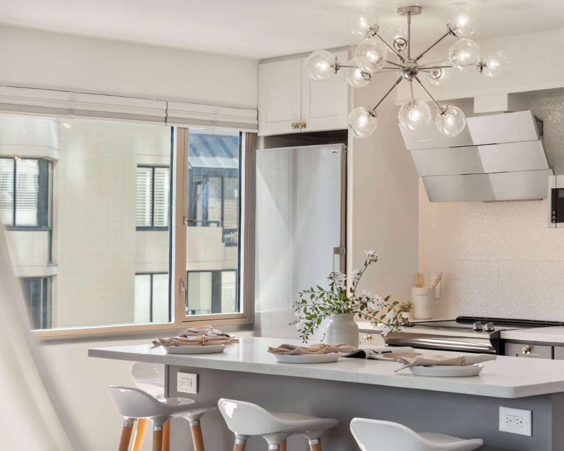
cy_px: 226
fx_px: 1168
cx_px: 337
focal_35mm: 70
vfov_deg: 21.8
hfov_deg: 27.1
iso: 320
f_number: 6.3
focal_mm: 62
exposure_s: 1/30
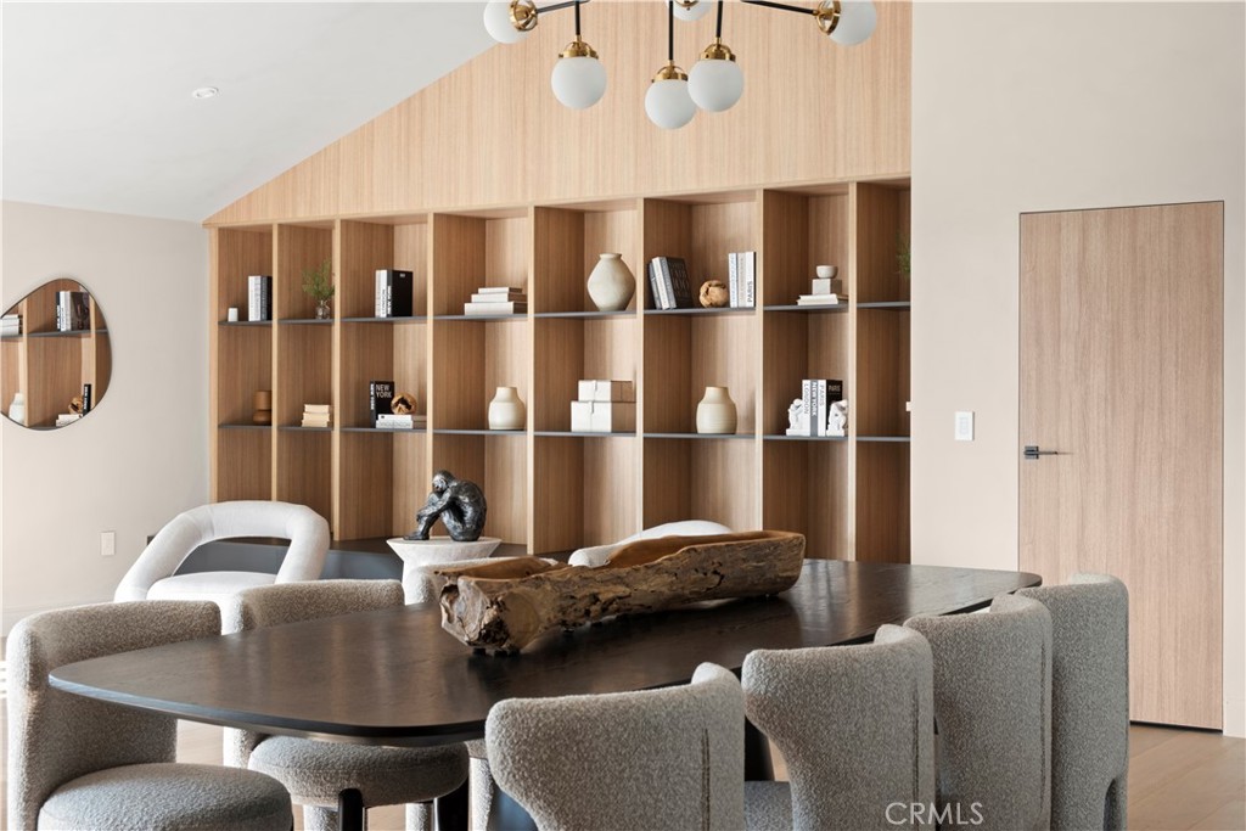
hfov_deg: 40.3
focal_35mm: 49
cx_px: 623
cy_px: 416
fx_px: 1696
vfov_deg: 27.5
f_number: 8
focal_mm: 32.9
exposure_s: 1/4
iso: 200
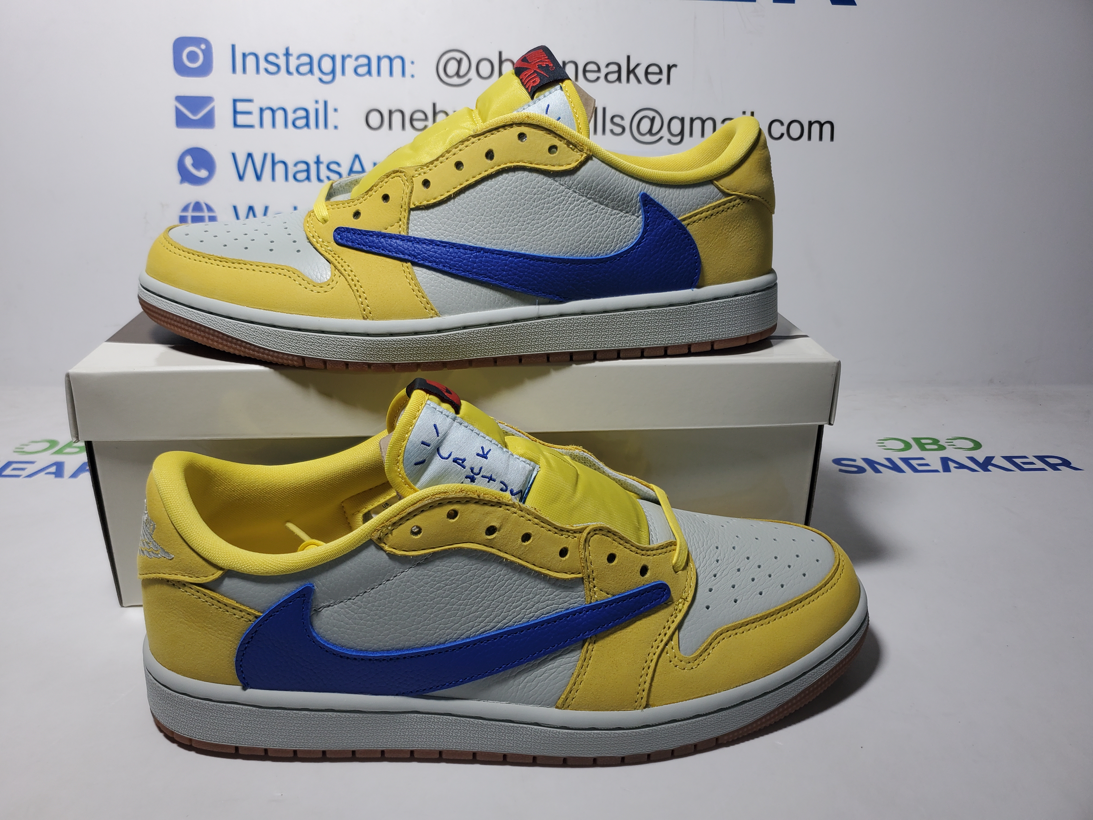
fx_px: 821
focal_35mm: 26
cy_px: 410
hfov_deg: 67.3
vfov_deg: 53.1
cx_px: 546
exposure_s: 1/554
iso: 50
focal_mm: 4.3
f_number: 1.5
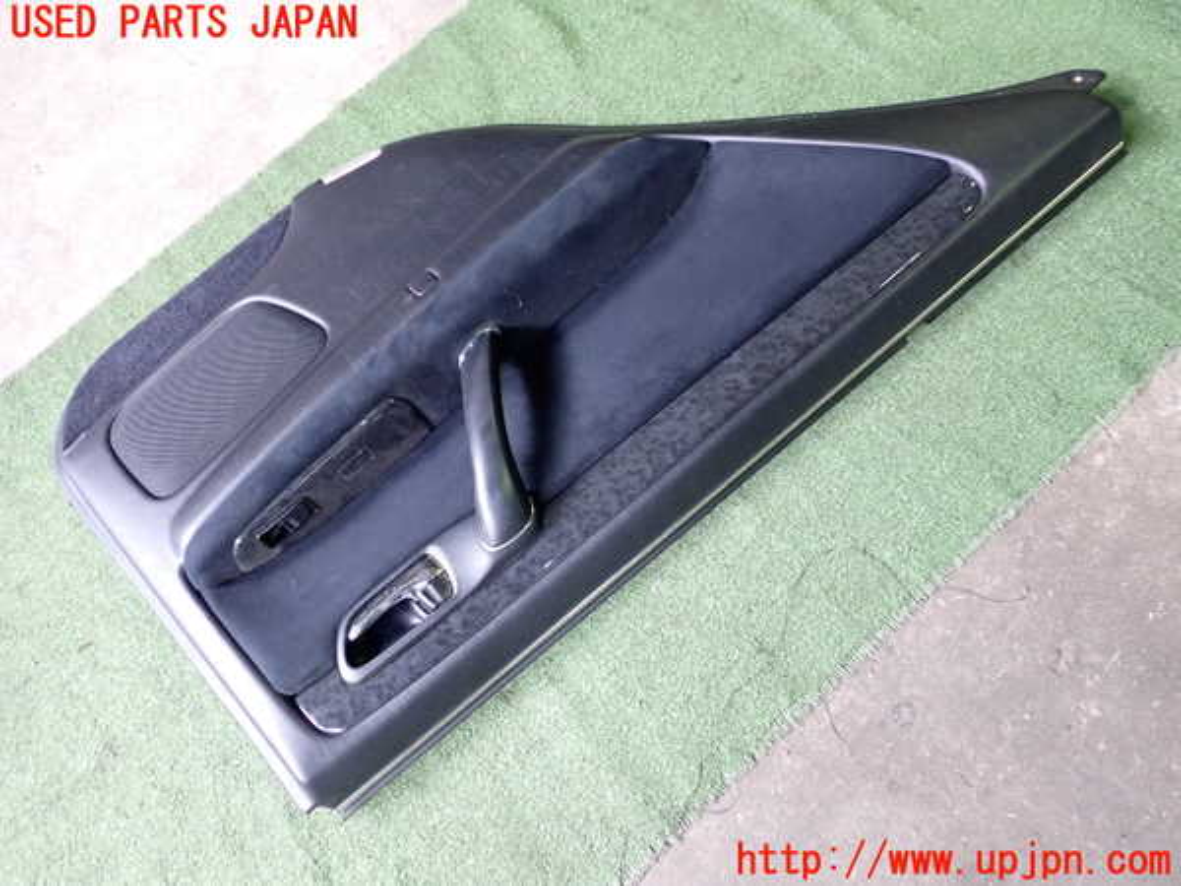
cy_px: 443
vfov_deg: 46.8
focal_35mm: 30
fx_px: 1024
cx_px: 590
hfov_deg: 60.0
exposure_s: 1/30
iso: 320
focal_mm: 5.4
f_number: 2.3
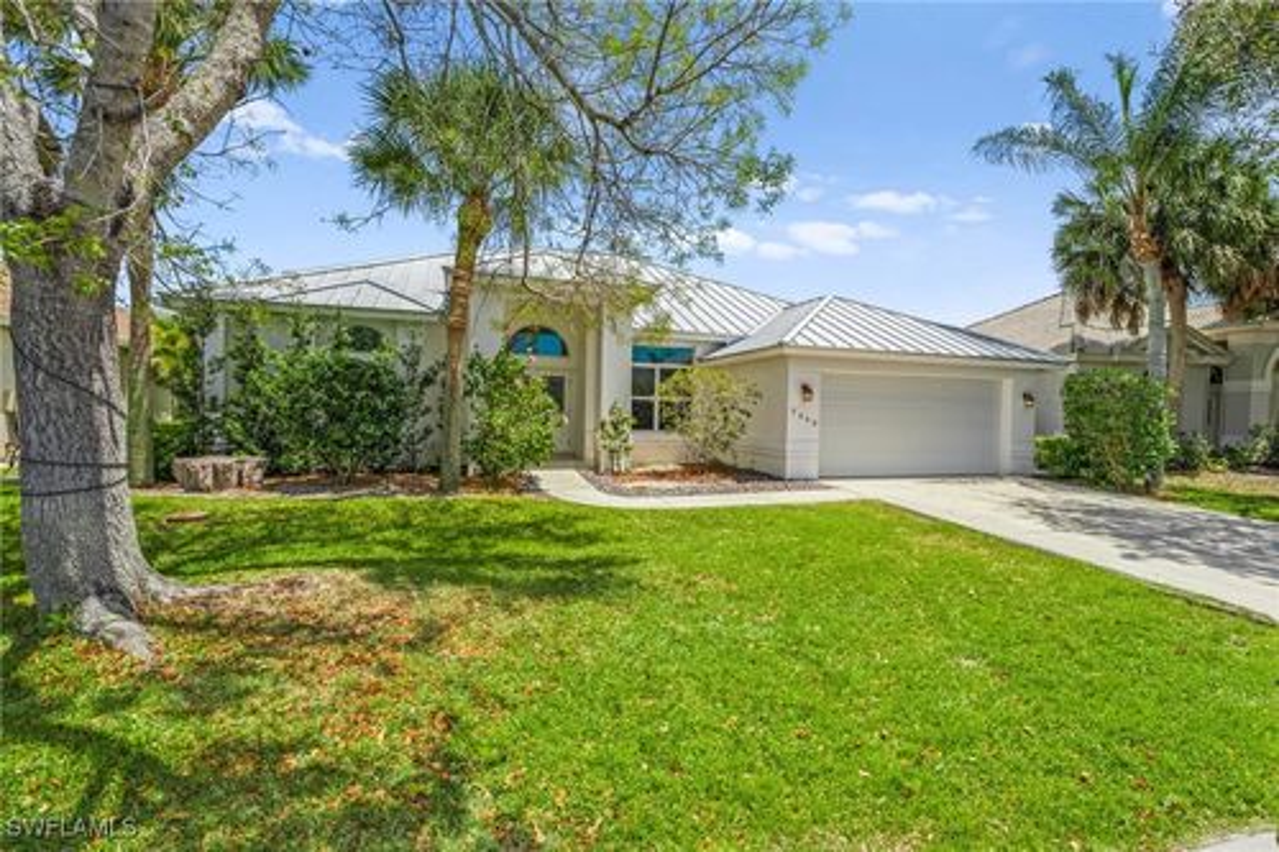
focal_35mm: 16
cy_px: 426
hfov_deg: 96.8
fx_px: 568
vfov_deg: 73.7
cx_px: 640
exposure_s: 1/320
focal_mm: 16
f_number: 9
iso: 400
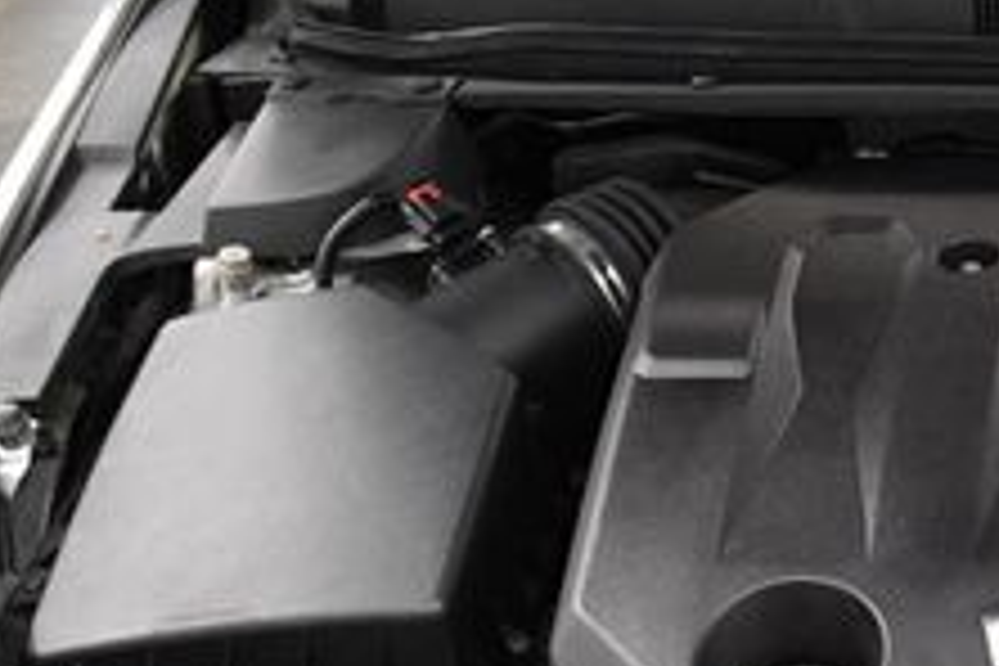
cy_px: 760
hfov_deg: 18.2
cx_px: 1341
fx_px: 2886
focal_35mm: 104
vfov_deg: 12.9
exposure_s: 1/125
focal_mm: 18
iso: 2000
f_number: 3.5
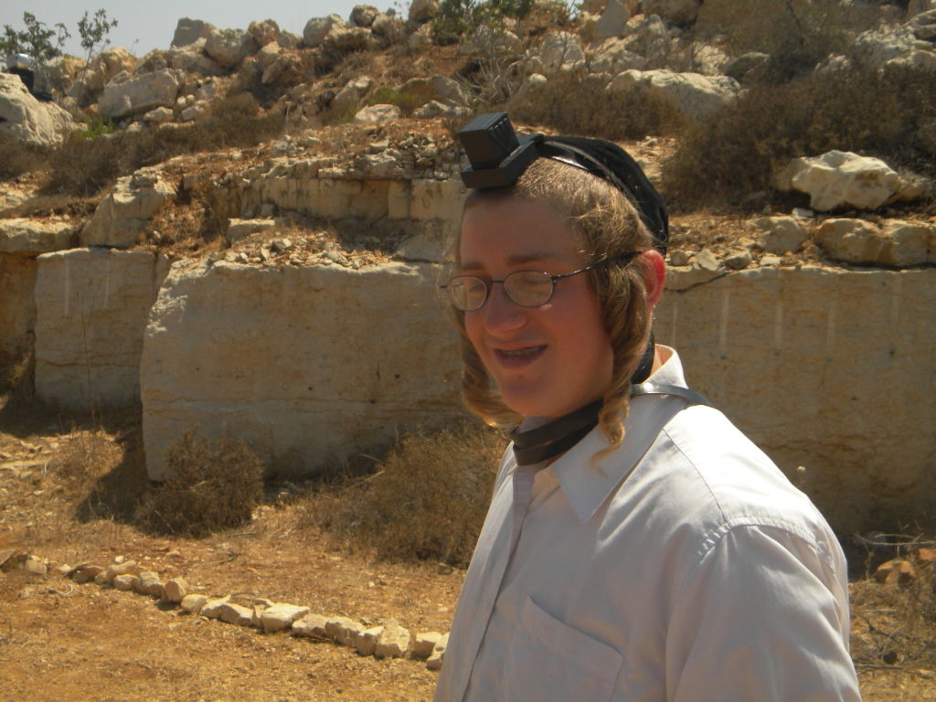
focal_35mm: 47
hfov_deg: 40.4
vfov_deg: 30.9
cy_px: 351
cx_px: 468
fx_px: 1271
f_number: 7.8
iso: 80
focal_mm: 8.6
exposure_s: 1/335
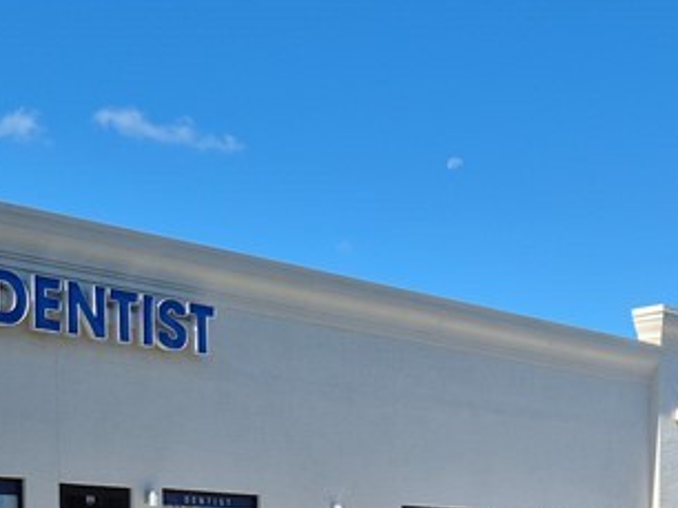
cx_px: 658
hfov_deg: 24.3
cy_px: 683
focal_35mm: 77
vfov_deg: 17.7
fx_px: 1507
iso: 25
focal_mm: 5.4
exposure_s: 1/1432
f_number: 1.8
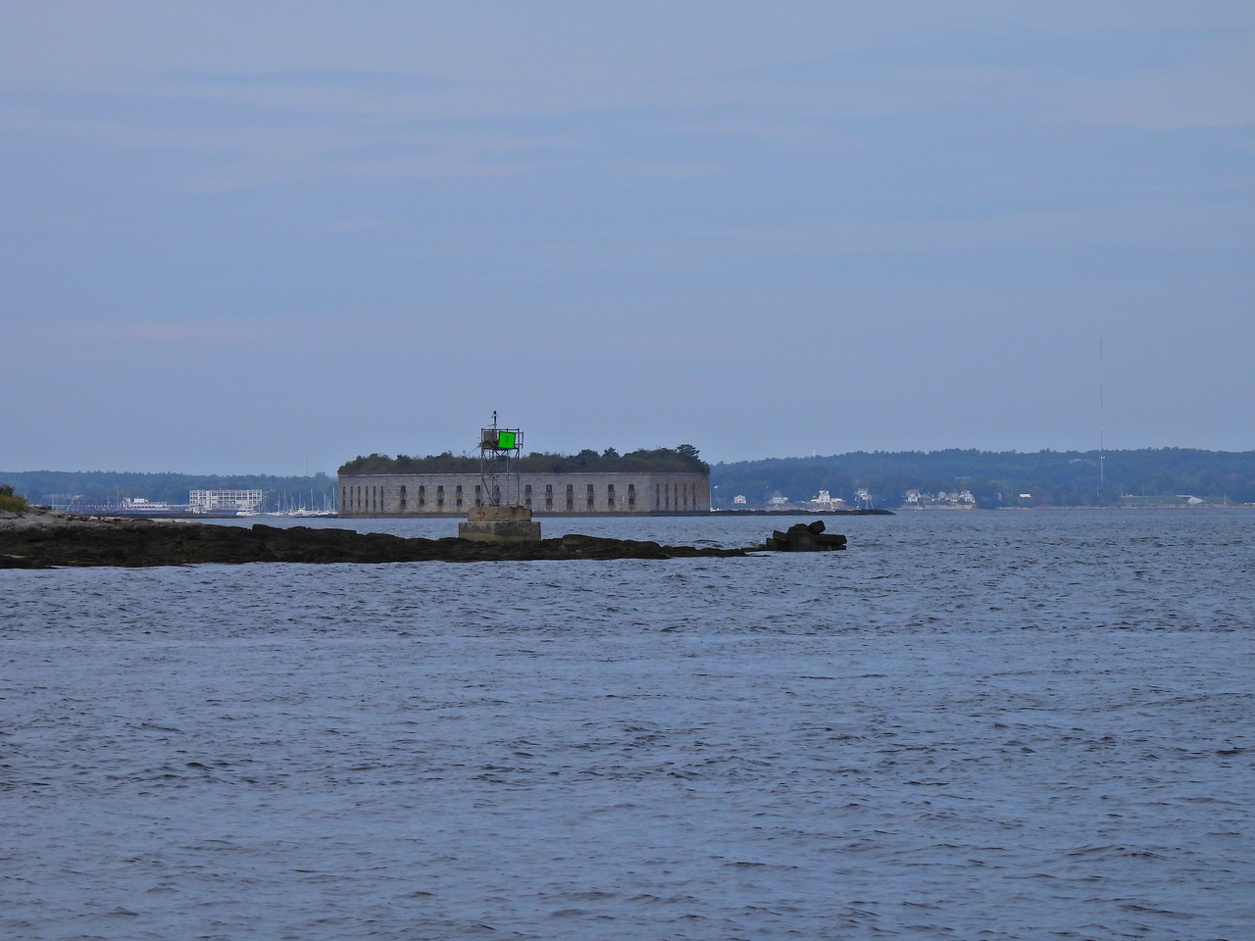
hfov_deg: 13.2
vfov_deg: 9.9
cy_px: 470
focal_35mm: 150
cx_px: 628
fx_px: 5438
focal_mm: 26.8
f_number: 4.5
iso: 100
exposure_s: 1/1600
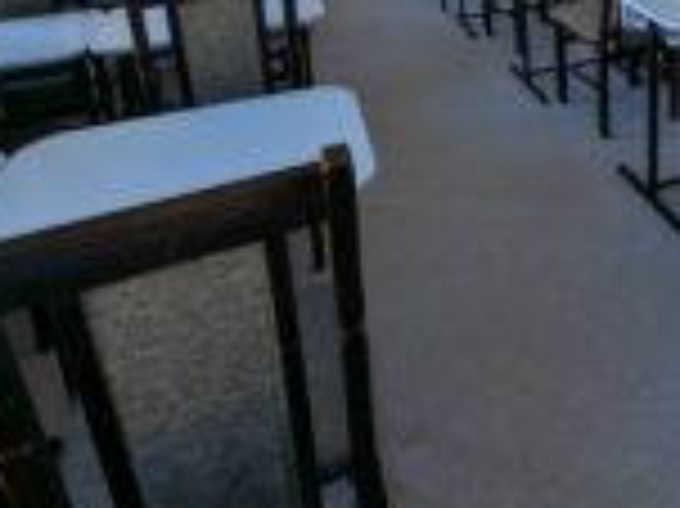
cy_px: -38
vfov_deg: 38.4
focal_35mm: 31
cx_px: 567
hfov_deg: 53.5
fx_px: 608
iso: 142
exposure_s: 1/120
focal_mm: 1.95
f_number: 2.2
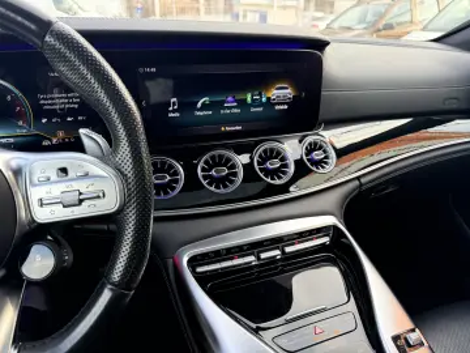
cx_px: 235
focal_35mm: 24
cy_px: 176
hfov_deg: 71.6
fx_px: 326
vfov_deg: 56.8
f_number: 1.78
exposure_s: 1/237
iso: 160
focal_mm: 6.76
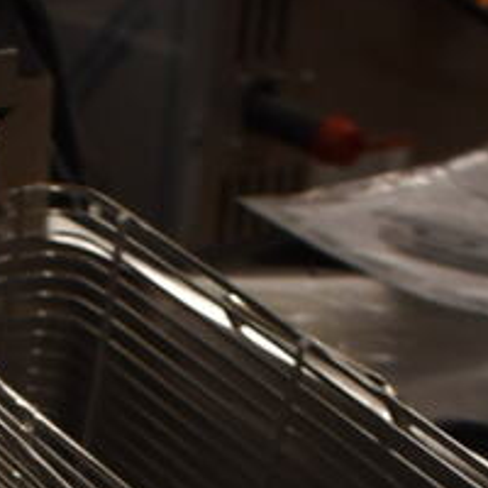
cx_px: -29
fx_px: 1675
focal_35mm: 105
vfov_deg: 14.8
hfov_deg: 16.2
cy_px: 831
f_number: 3.5
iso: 1000
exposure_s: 1/125
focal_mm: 18
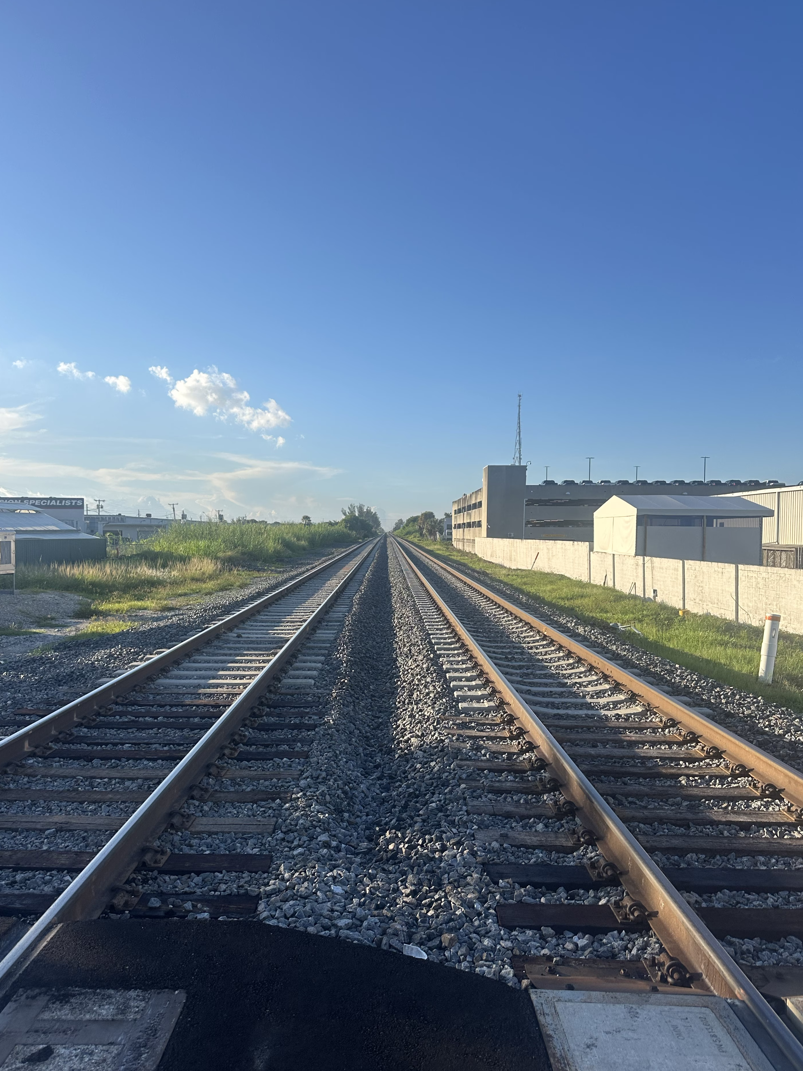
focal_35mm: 26
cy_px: 568
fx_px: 804
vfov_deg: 67.2
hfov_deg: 53.0
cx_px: 369
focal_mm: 6.86
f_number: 1.78
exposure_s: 1/3597
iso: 80
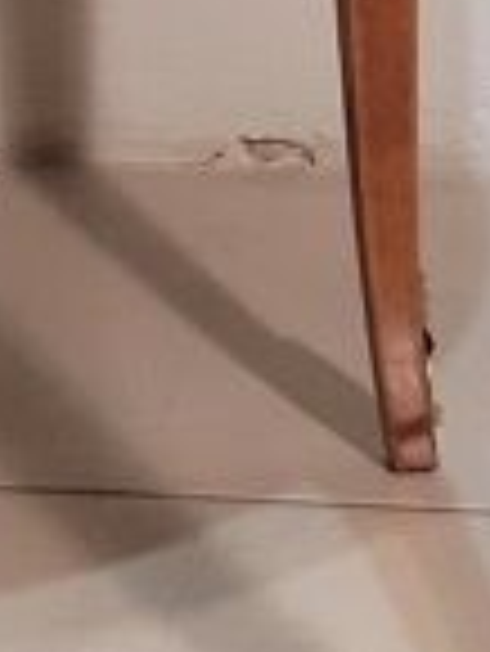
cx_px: 139
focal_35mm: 143
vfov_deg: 13.5
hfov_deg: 10.4
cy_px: -108
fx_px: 2695
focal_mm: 3.93
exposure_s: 1/50
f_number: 1.7
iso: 50
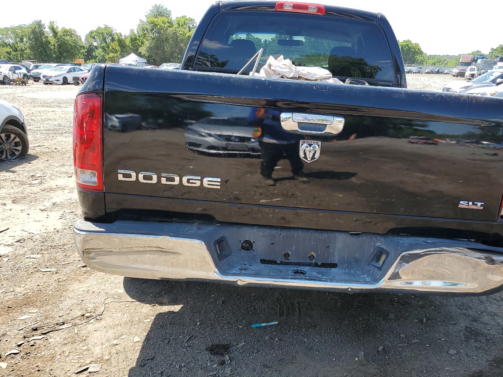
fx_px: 450
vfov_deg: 45.3
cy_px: 212
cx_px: 291
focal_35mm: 31
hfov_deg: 58.1
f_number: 1.5
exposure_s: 1/1111
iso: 50
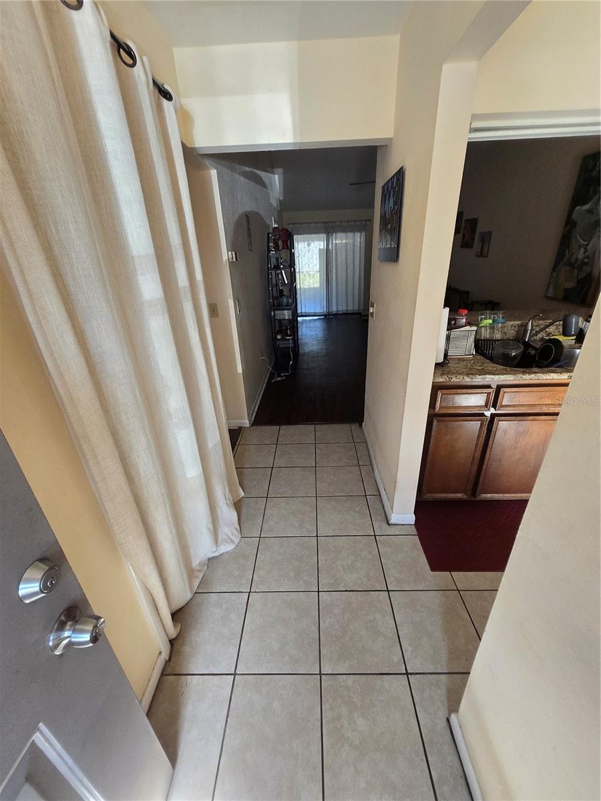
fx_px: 301
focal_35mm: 13
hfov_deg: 89.9
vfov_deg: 106.2
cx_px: 300
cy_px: 400
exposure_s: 1/60
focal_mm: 1.7
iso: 160
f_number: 2.2
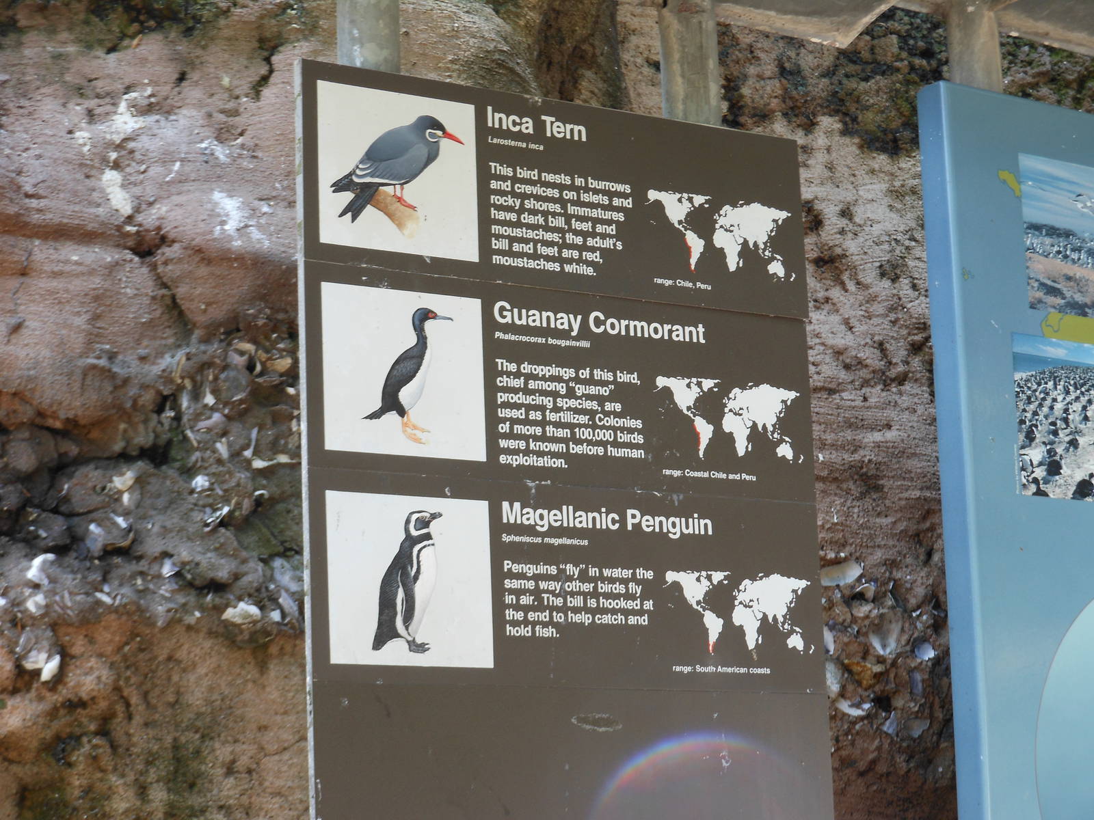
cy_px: 410
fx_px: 2750
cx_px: 547
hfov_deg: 22.5
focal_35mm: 87
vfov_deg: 17.0
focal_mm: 15.6
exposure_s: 1/40
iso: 80
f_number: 5.3
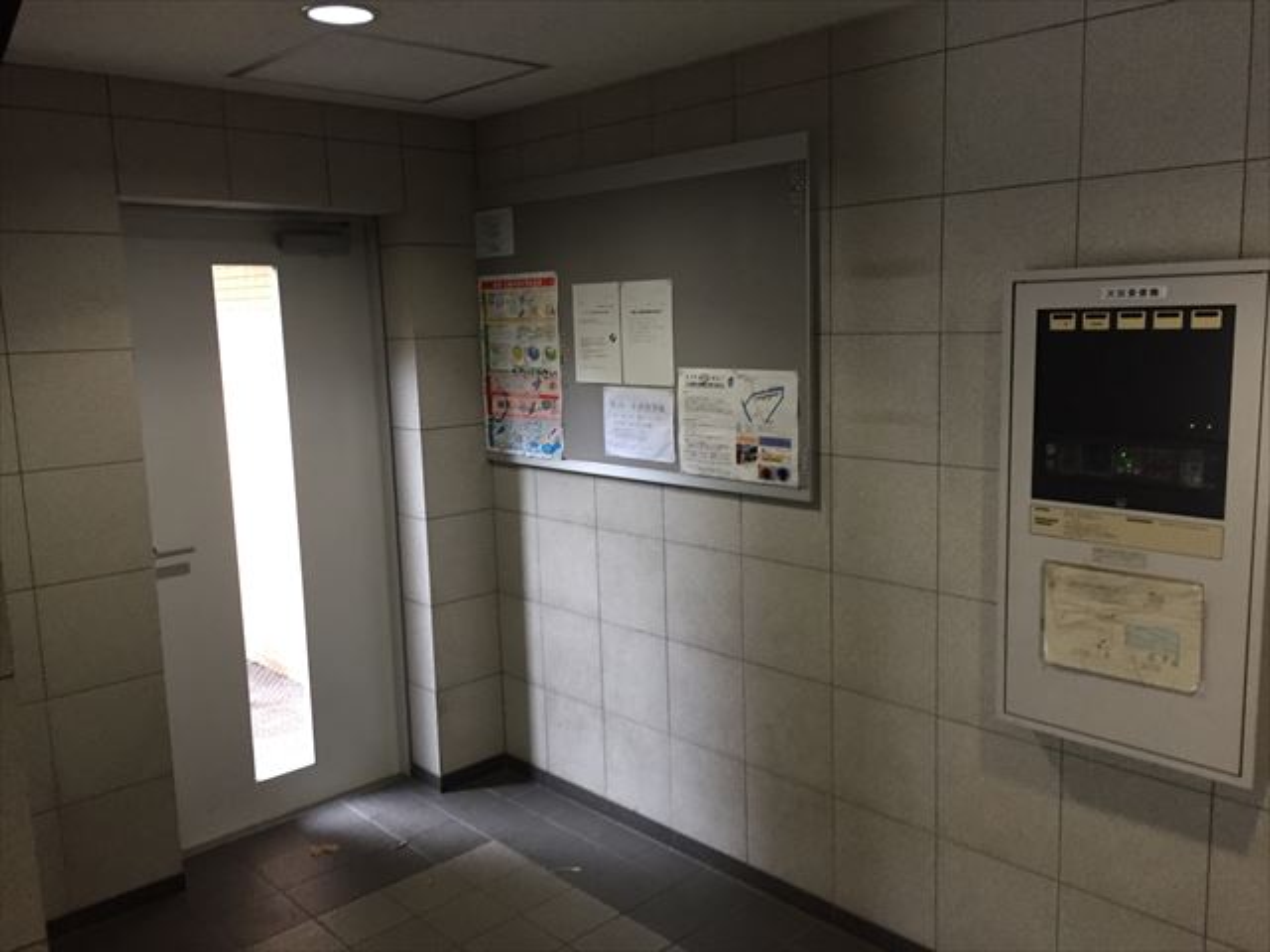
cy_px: 476
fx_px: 1064
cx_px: 635
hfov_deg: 61.7
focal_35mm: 29
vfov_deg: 48.2
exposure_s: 1/33
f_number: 2.2
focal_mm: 4.15
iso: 200
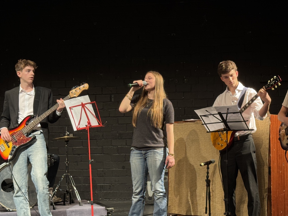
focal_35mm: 65
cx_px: 175
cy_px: 127
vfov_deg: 22.6
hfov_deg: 29.7
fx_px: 541
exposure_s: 1/50
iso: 125
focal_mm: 6.76
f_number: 1.78
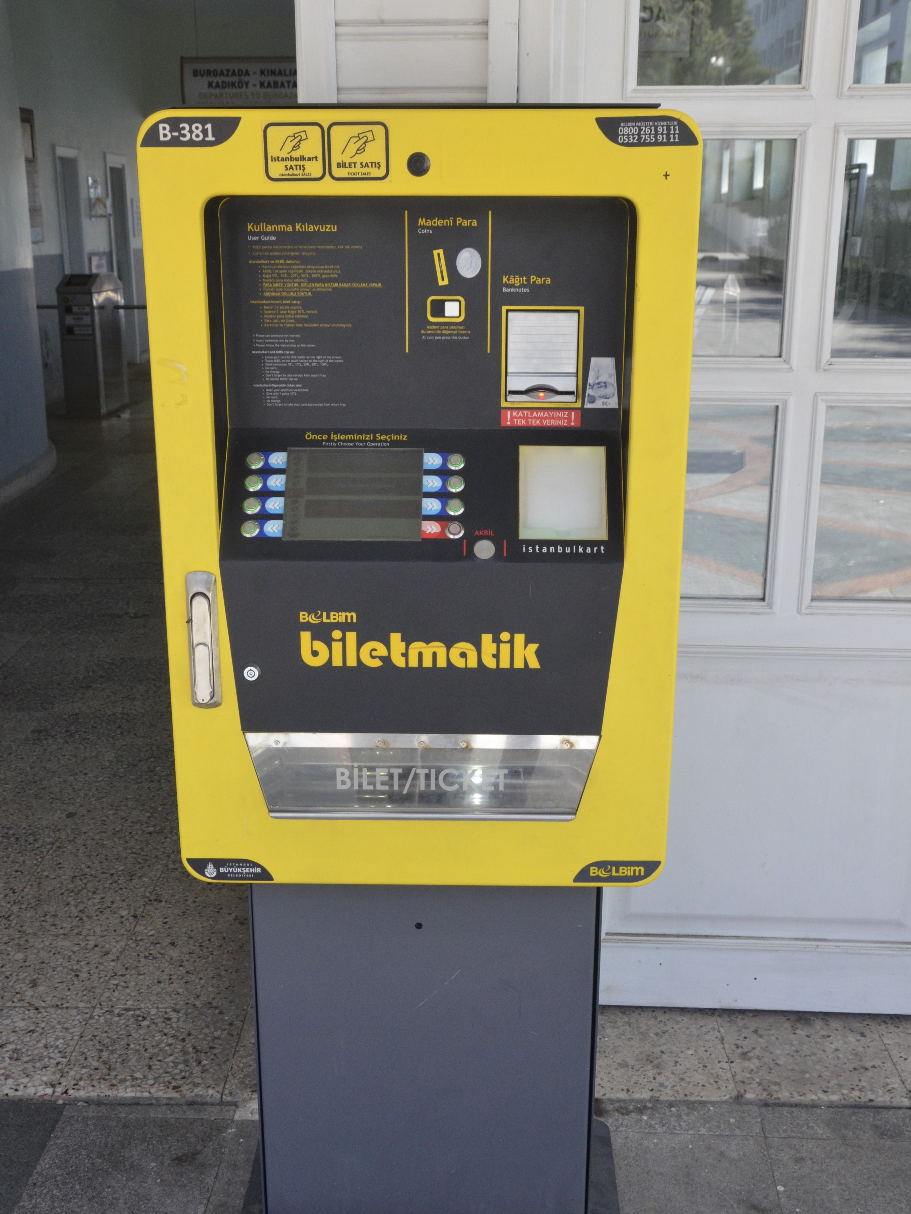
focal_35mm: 40
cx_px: 449
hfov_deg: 36.0
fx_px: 1404
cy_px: 684
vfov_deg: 46.7
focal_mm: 24
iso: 1250
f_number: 10
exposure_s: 1/400
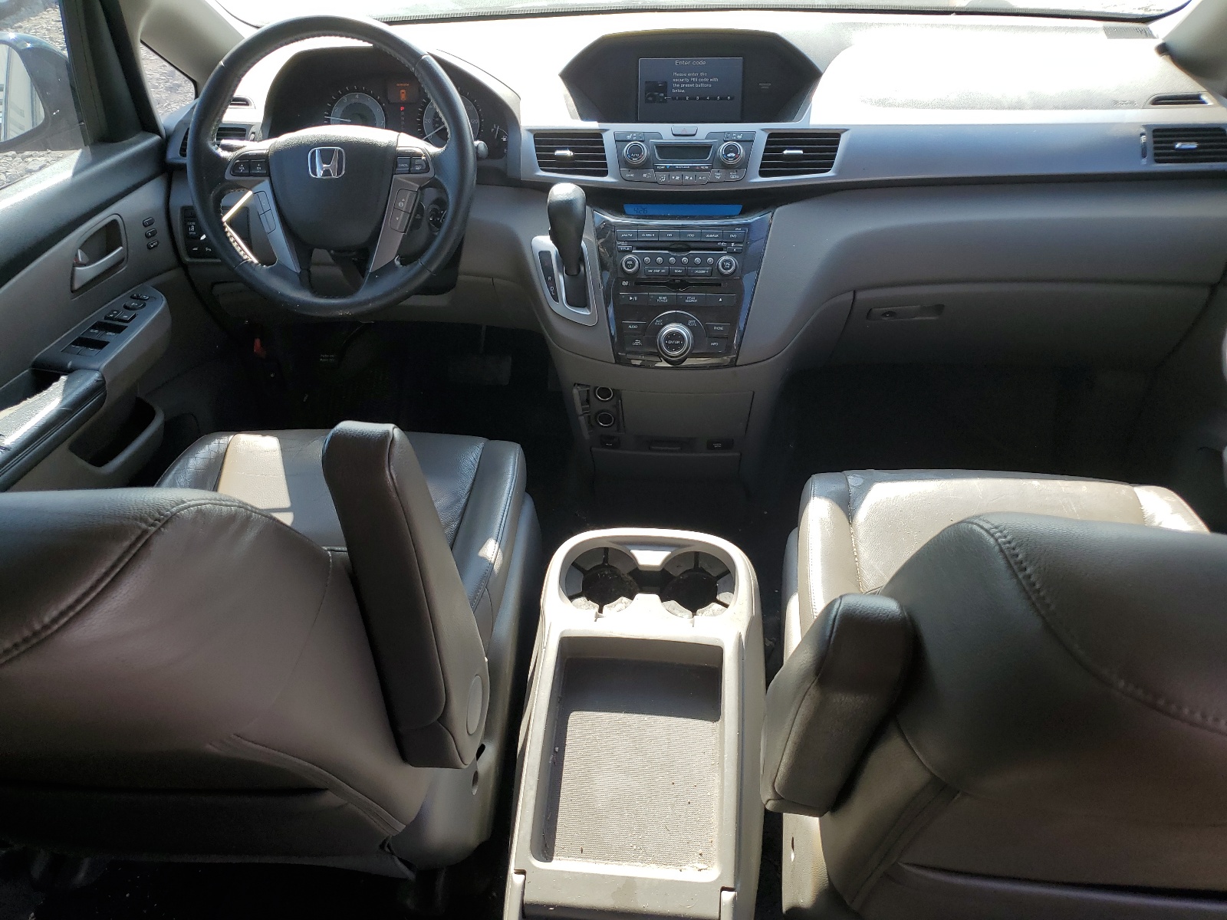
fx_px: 922
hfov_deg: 67.3
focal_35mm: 26
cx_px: 614
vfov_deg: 53.1
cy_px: 460
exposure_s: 1/312
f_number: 1.5
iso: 50
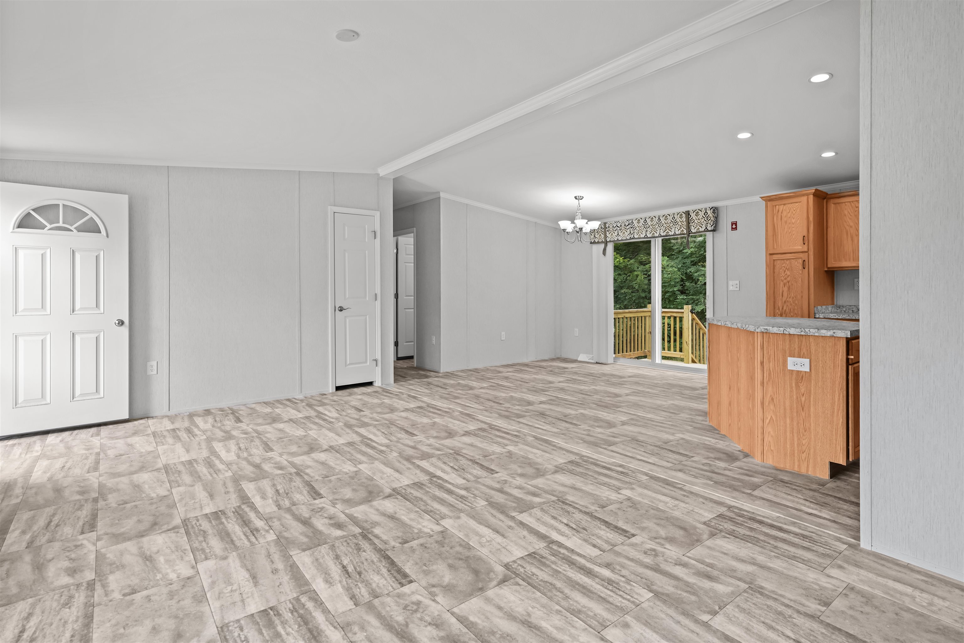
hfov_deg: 90.0
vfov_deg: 67.4
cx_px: 482
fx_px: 482
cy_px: 322
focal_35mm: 18
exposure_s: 1/50
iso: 200
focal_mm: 18
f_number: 4.5
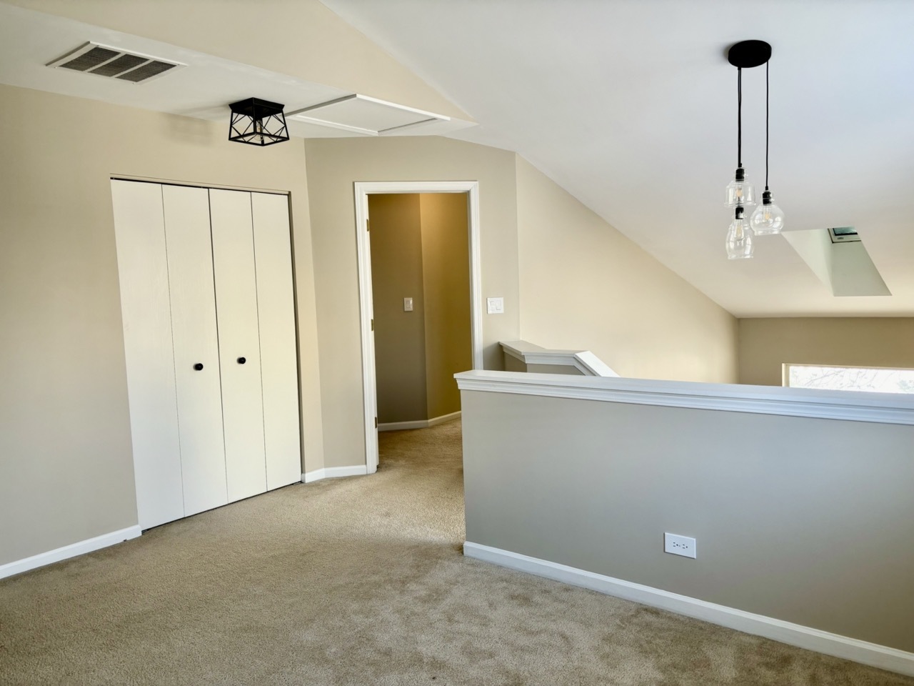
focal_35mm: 26
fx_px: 687
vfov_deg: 53.1
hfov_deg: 67.3
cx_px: 457
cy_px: 343
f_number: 1.6
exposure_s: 1/121
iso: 50
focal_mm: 5.96
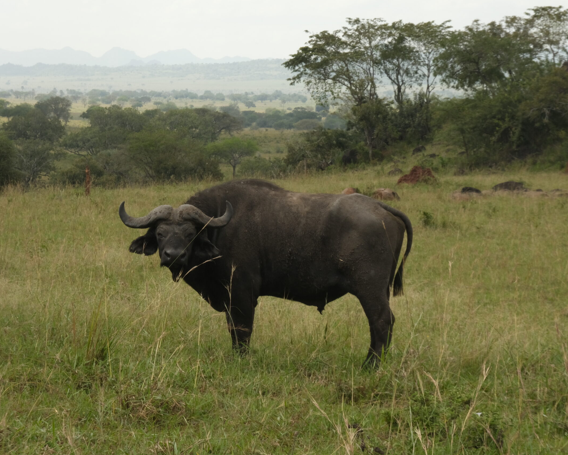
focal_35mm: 136
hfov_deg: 14.2
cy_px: 227
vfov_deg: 11.4
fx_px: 2286
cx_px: 289
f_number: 20
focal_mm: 80
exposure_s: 1/200
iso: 1000
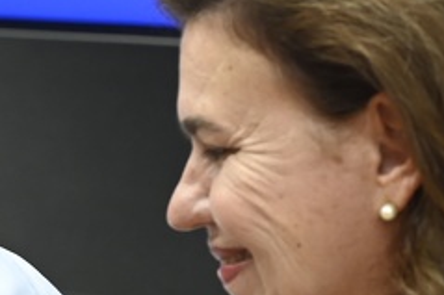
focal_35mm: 489
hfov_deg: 4.2
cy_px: 388
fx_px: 6027
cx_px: -297
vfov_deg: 2.8
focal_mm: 116
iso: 2000
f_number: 5
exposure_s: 1/200
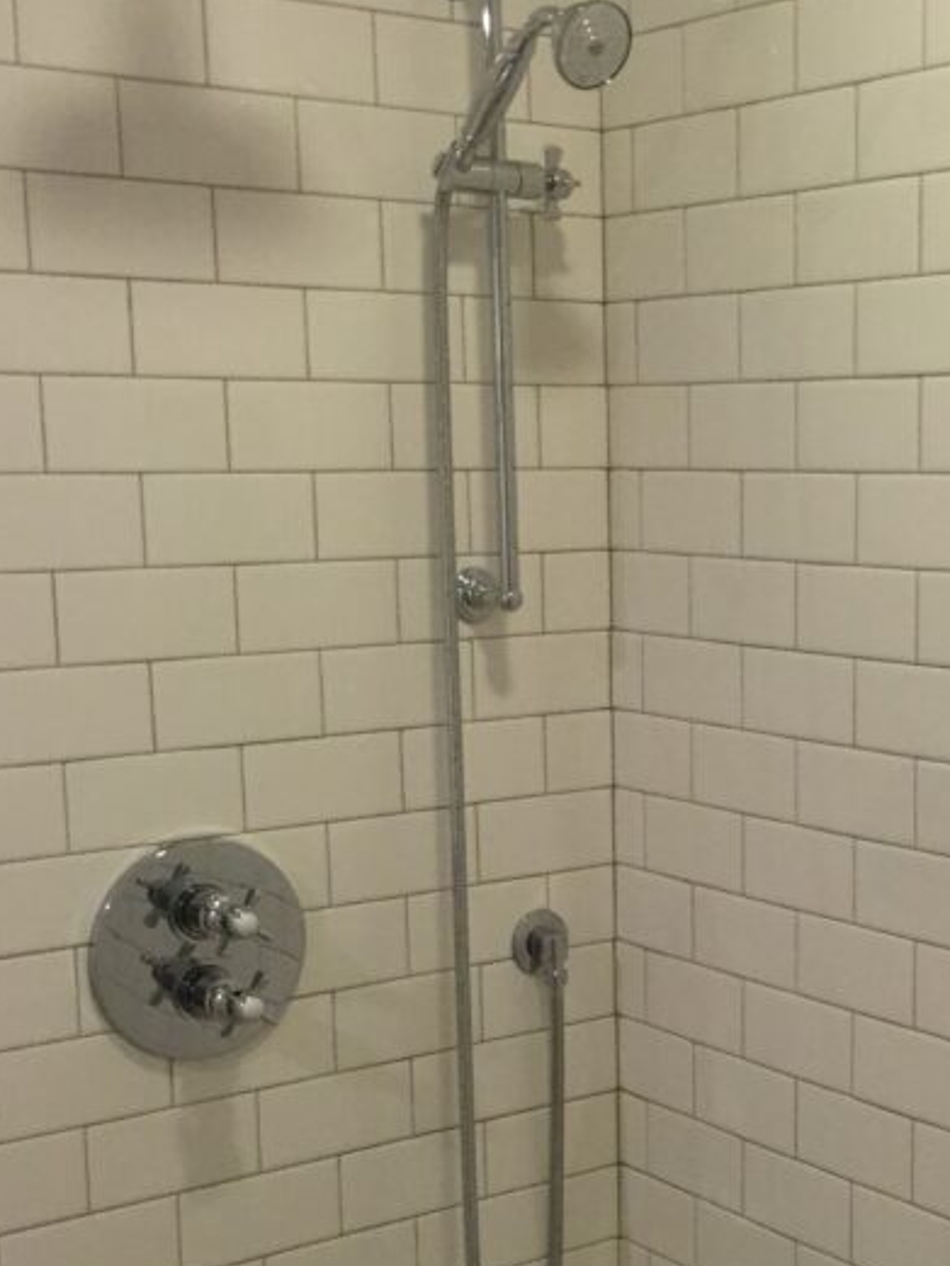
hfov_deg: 25.1
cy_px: 831
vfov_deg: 33.5
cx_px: 804
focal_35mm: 57
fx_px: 2085
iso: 125
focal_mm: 4.15
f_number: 2.2
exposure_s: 1/30
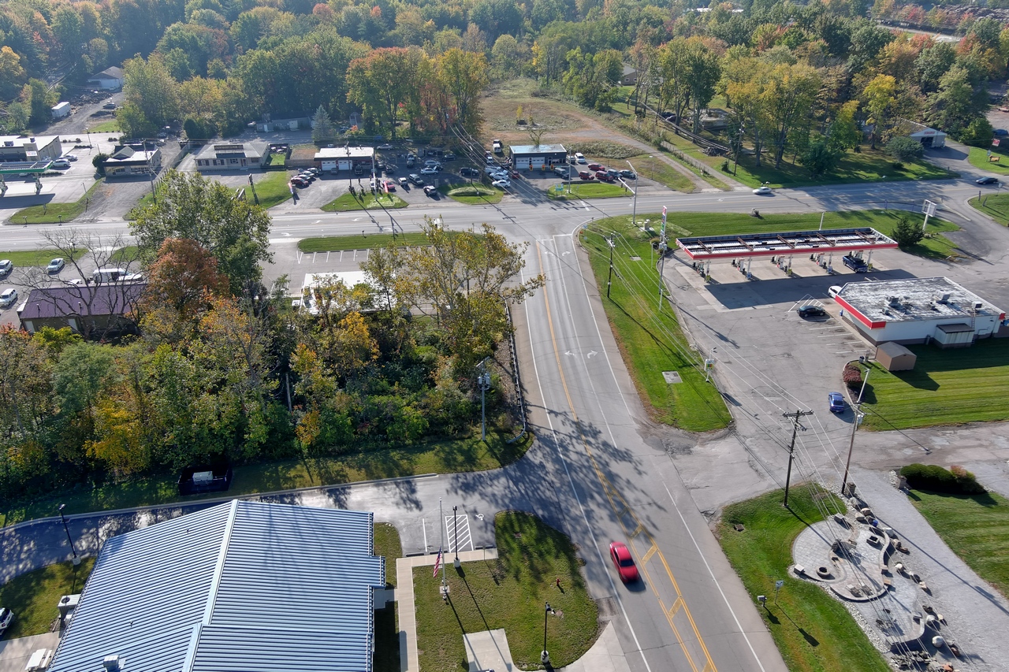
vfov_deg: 45.0
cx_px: 504
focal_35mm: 29
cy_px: 336
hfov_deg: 63.7
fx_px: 813
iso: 100
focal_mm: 10.57
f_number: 2.8
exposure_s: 1/30
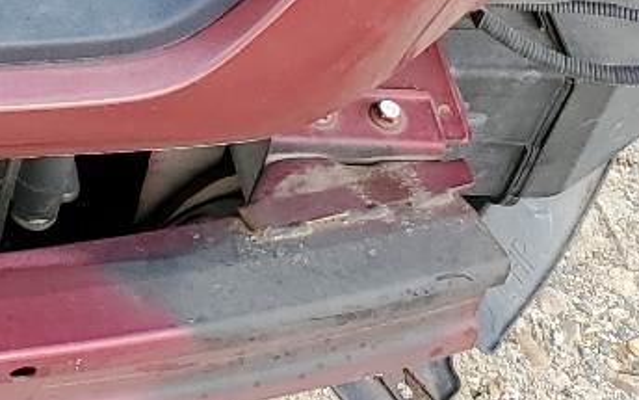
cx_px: -490
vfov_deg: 9.2
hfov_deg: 14.5
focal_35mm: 128
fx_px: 2229
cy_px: -553
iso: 50
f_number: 1.5
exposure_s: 1/179
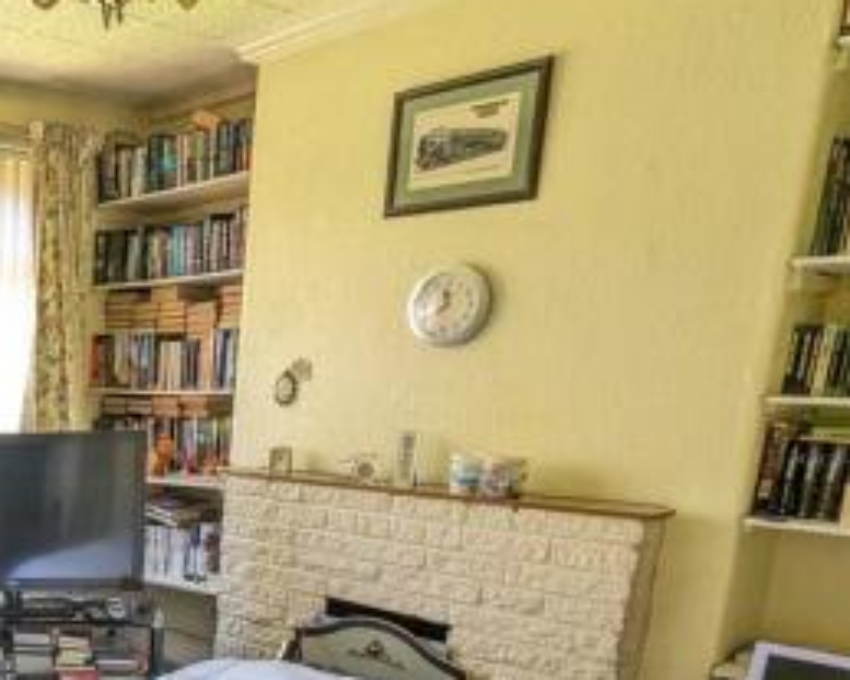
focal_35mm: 35
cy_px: 573
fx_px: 880
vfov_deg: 40.0
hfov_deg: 42.3
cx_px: -53
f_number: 2.2
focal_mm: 2.35
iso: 222
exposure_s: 1/37.9
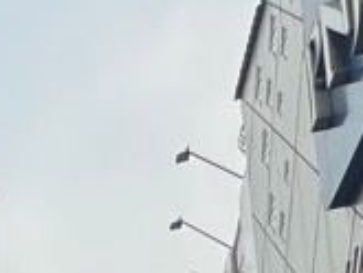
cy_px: 663
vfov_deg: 12.9
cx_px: -238
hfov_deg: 18.8
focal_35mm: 87
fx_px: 913
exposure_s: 1/591
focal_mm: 2.22
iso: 40
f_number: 2.2
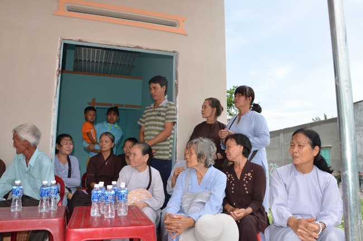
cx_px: 182
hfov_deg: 67.5
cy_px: 120
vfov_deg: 47.8
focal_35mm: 27
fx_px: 272
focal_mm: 18
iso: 320
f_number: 10
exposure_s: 1/250
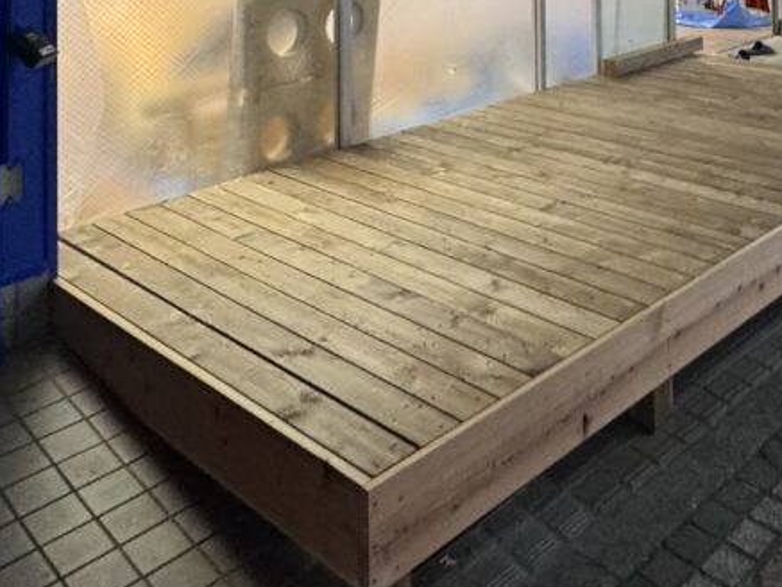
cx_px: 628
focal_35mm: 41
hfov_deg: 43.6
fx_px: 926
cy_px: -149
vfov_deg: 29.3
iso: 200
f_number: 2.2
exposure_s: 1/50
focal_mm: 2.22
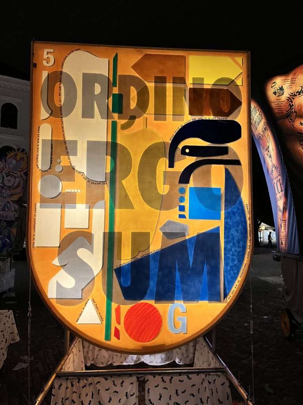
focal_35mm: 26
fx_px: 303
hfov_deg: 53.1
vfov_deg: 67.3
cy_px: 202
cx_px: 152
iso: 640
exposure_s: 1/40
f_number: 1.6
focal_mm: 5.1
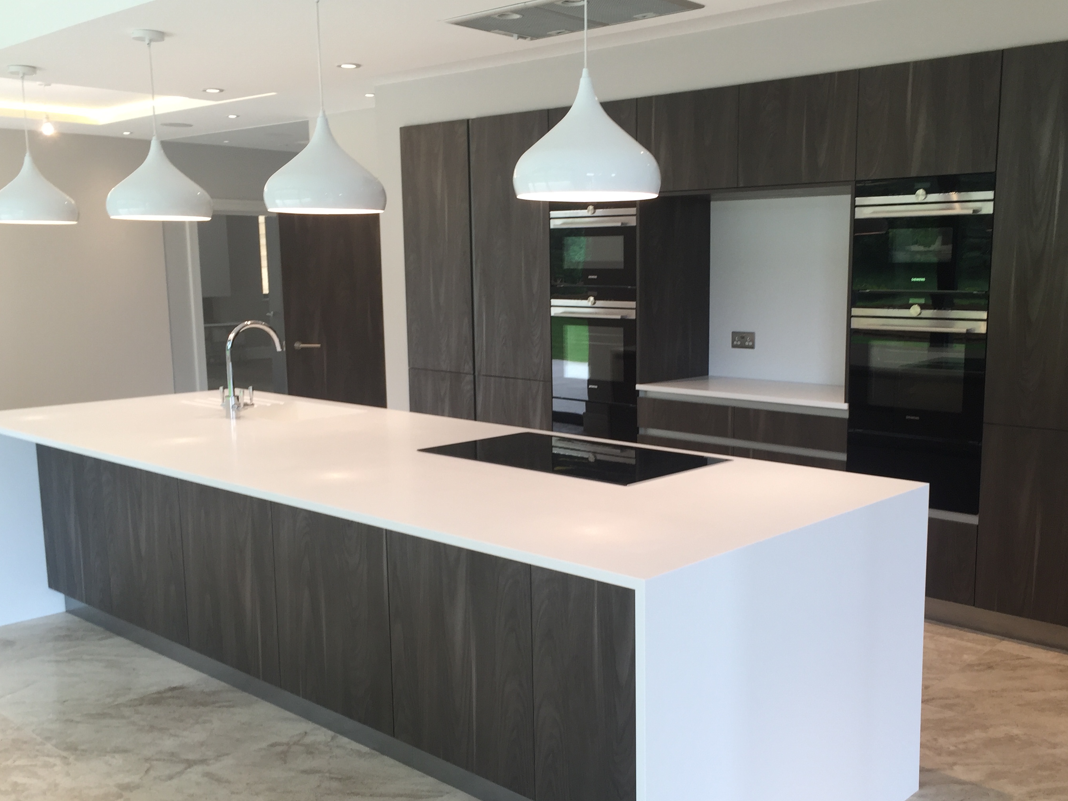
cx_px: 623
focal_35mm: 35
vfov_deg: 40.7
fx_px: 1080
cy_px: 437
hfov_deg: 52.4
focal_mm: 4.15
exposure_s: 1/50
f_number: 2.2
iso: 40
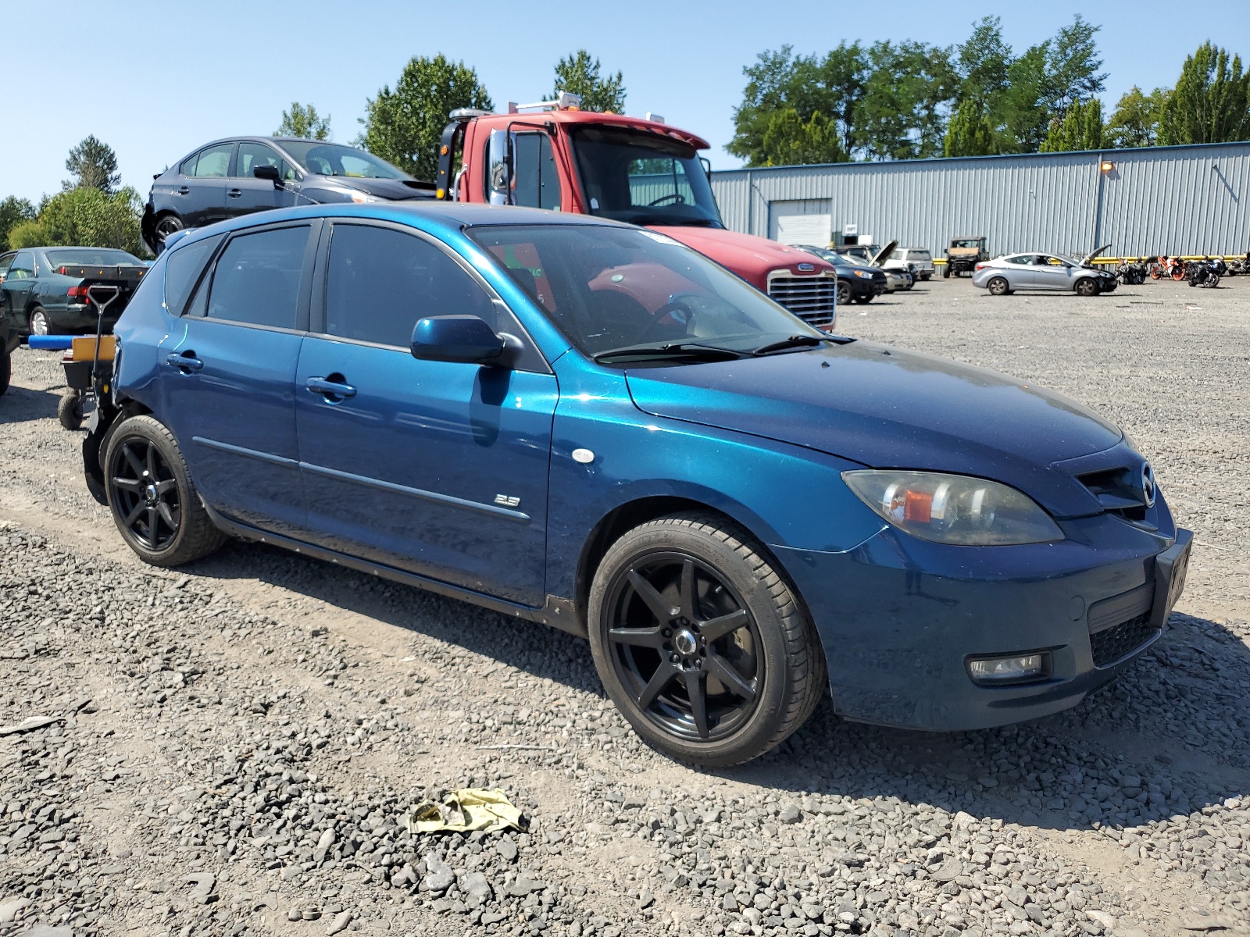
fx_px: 939
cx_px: 625
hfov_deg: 67.3
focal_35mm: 26
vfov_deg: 53.1
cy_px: 468
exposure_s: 1/2000
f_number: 1.5
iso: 50
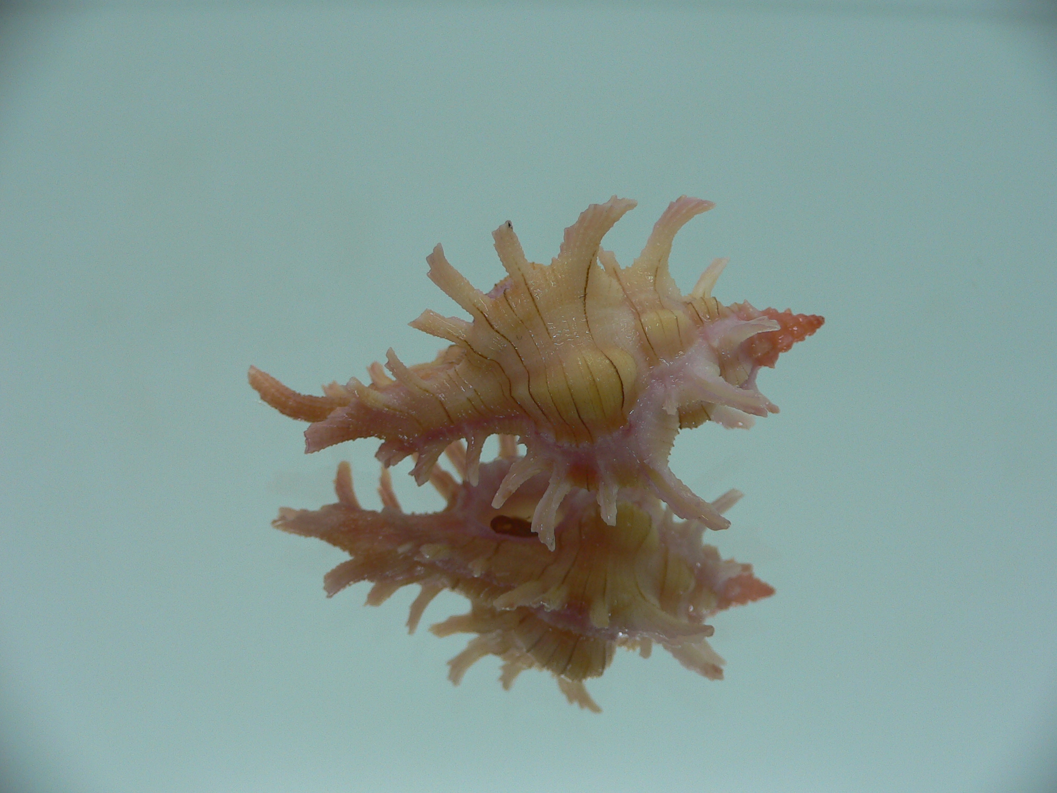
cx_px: 528
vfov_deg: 40.7
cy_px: 396
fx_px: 1069
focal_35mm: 35
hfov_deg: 52.6
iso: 80
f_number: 2.8
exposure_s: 1/60
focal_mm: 4.6
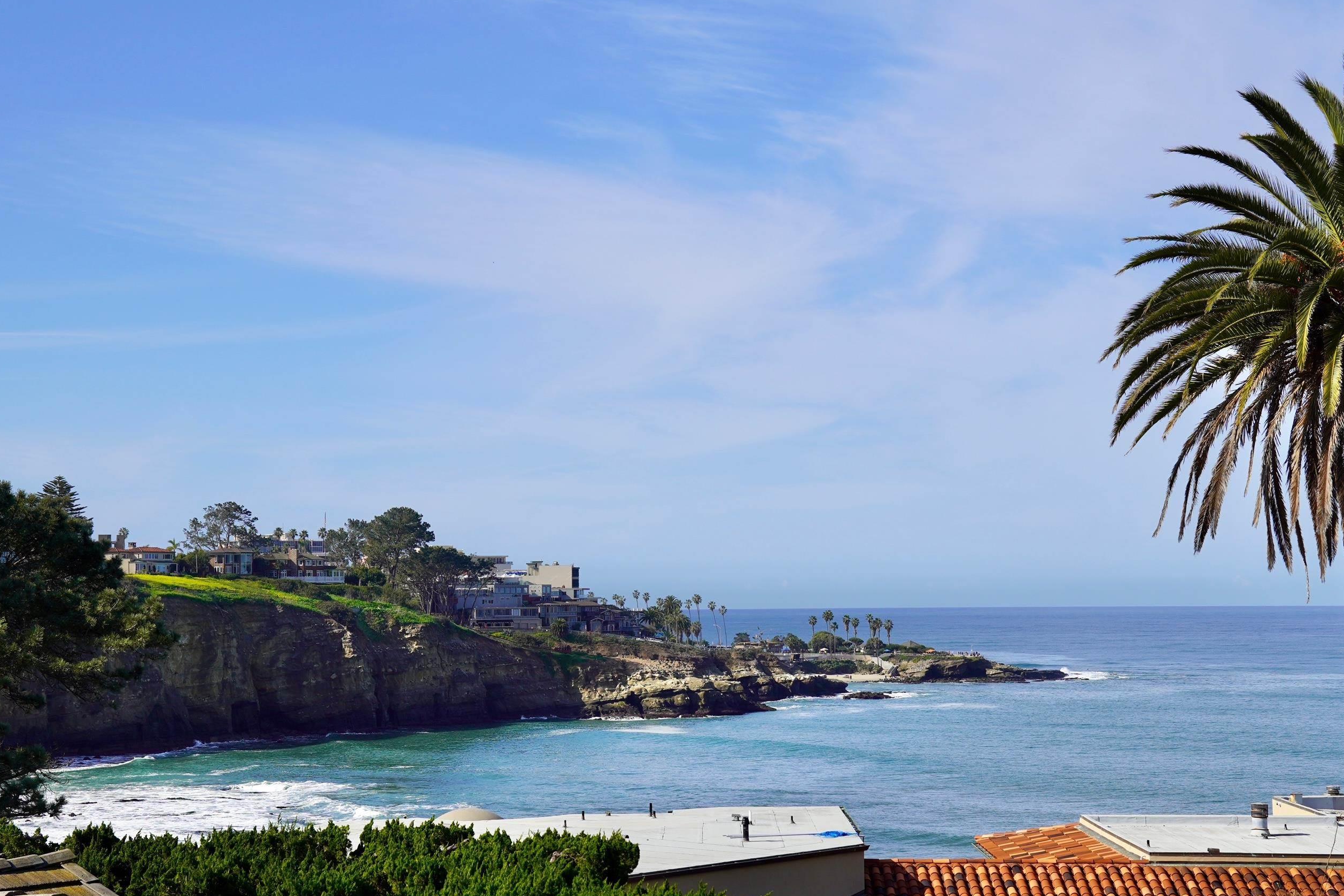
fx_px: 2538
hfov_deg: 29.7
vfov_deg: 20.0
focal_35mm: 68
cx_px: 695
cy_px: 470
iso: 100
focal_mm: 38
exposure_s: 1/1000
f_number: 5
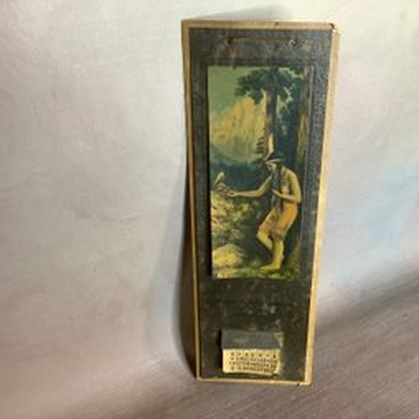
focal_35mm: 37
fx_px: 507
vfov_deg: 44.9
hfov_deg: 44.7
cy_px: 210
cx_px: 247
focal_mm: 3.3
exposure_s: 1/60
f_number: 2.4
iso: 250
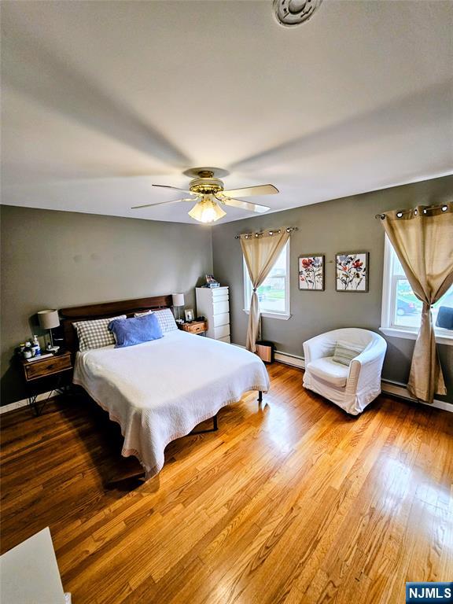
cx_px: 226
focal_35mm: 13
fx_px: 227
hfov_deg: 89.9
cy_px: 302
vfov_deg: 106.2
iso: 160
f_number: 2.2
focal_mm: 2.2
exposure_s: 1/60
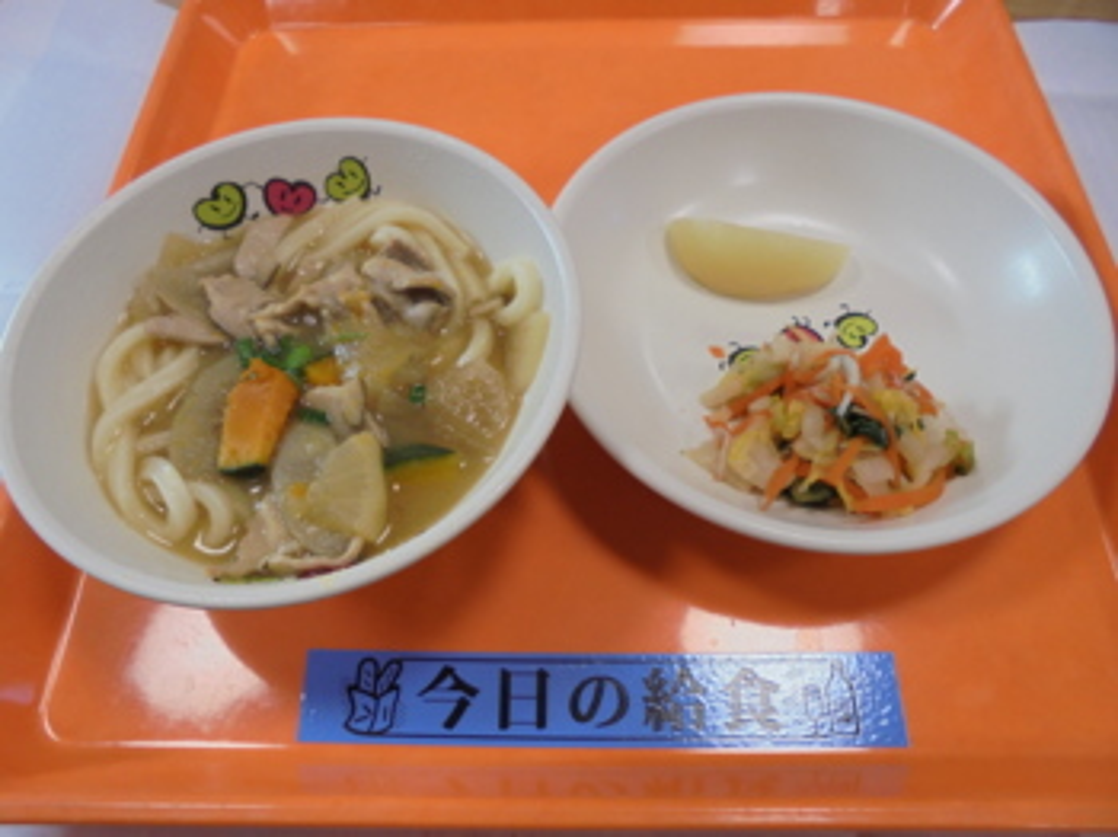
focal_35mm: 26
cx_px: 559
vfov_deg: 53.0
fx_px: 839
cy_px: 418
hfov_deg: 67.3
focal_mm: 4.6
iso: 100
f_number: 3.5
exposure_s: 1/30
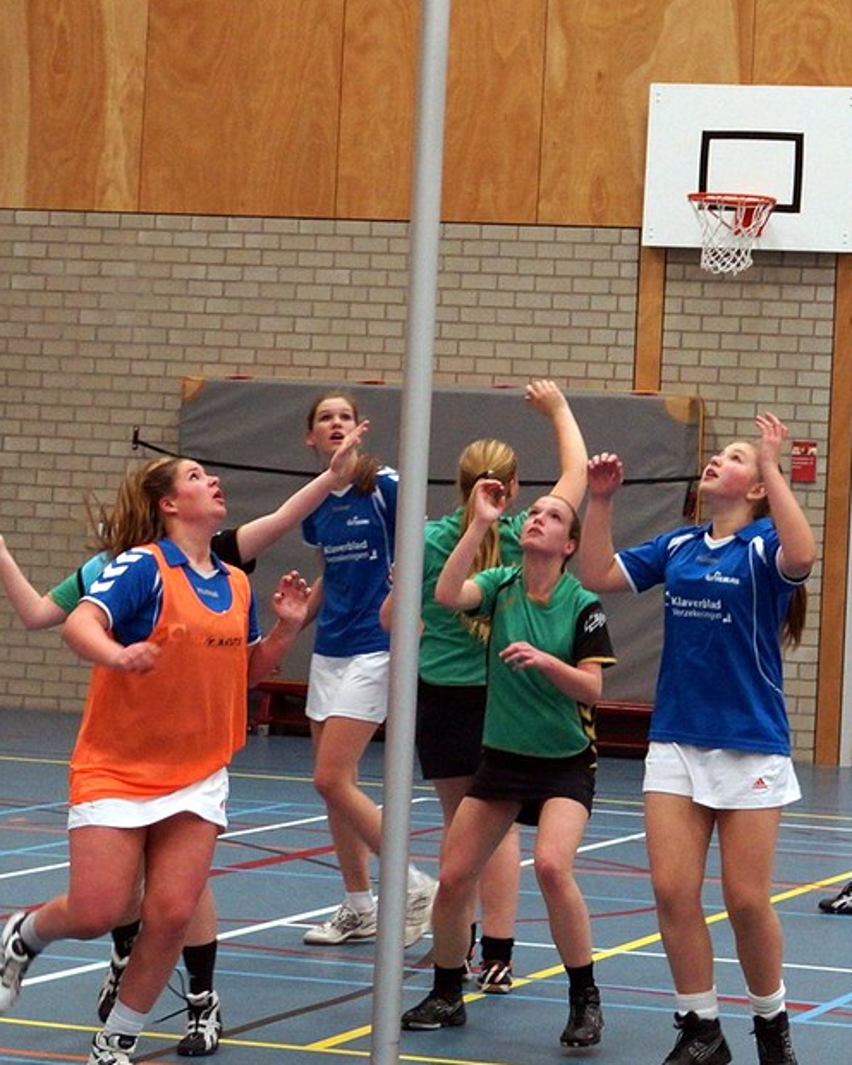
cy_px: 290
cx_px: 474
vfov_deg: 20.5
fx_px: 2931
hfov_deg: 16.5
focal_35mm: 93
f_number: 3.2
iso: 1000
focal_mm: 40
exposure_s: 1/200
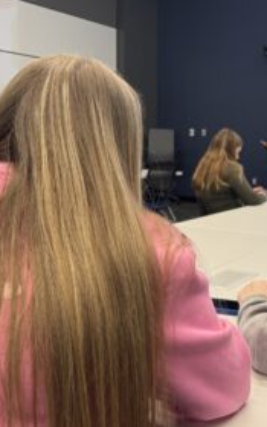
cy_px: 181
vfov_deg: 44.2
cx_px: 265
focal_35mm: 45
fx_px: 524
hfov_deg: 27.1
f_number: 1.78
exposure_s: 1/120
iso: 200
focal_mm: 6.76
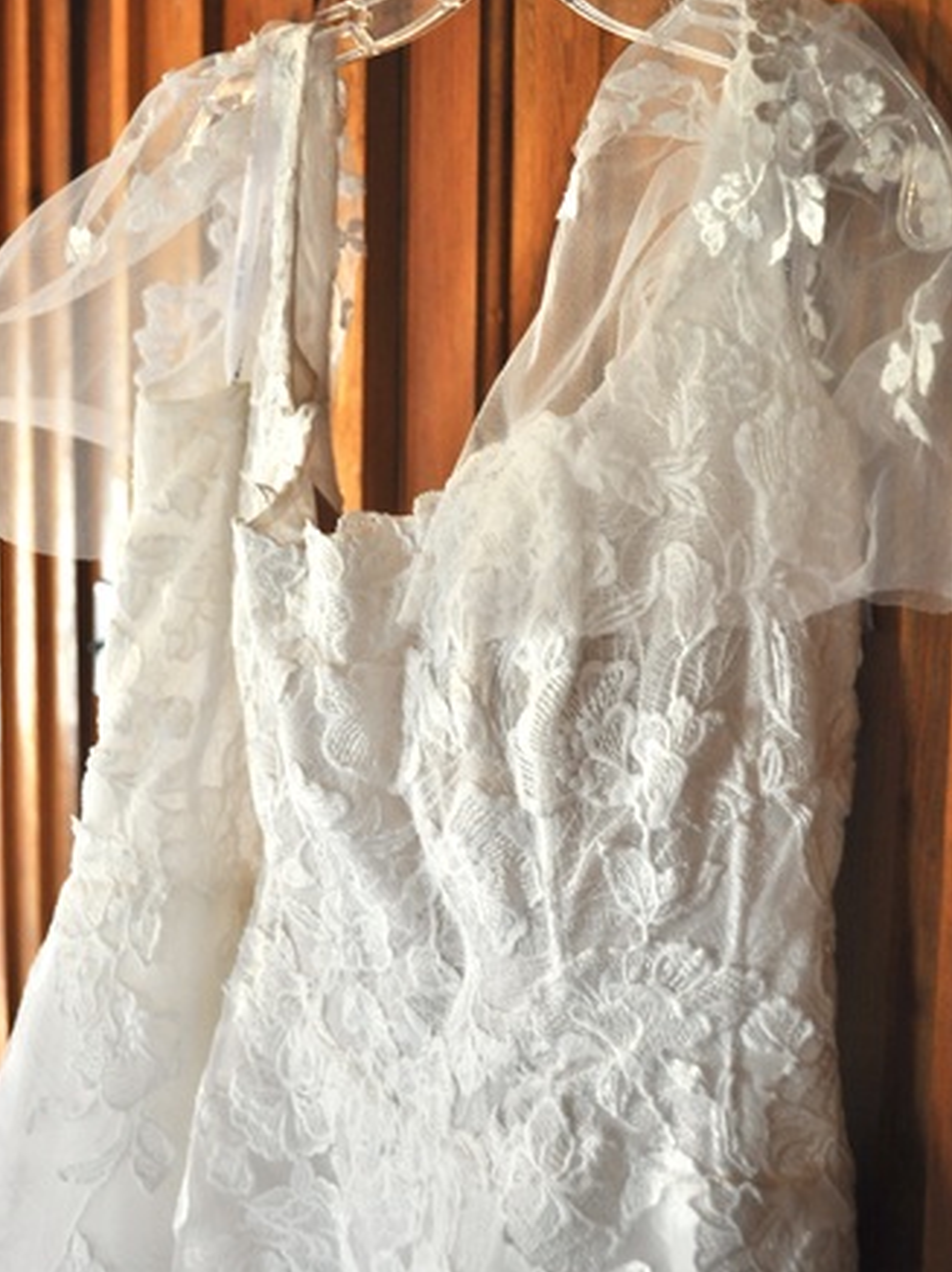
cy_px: 627
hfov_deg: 30.5
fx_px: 1746
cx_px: 475
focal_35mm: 48
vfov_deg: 40.0
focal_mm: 29
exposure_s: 1/30
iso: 800
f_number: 4.5
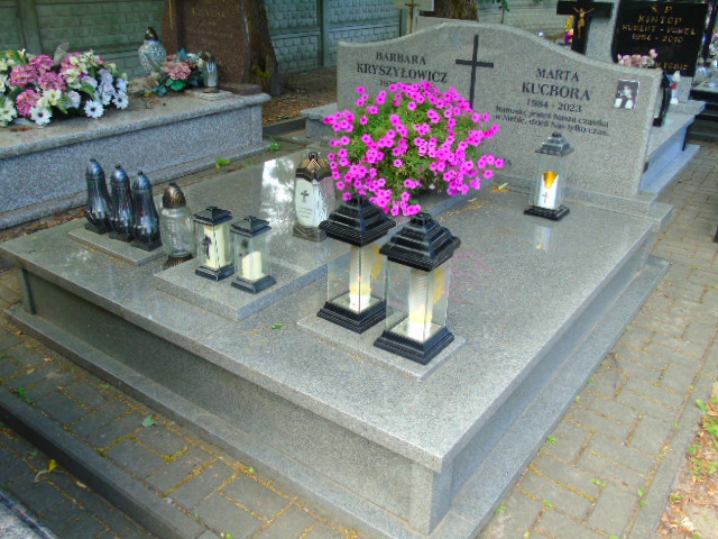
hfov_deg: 61.7
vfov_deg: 48.2
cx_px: 359
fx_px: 602
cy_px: 270
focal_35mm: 29
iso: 80
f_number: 3.6
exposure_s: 1/60
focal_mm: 5.2
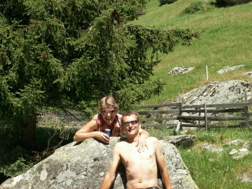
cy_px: 94
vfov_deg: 14.6
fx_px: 735
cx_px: 126
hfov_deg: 19.4
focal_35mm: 101
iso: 50
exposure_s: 1/125
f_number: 6.3
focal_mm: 16.5
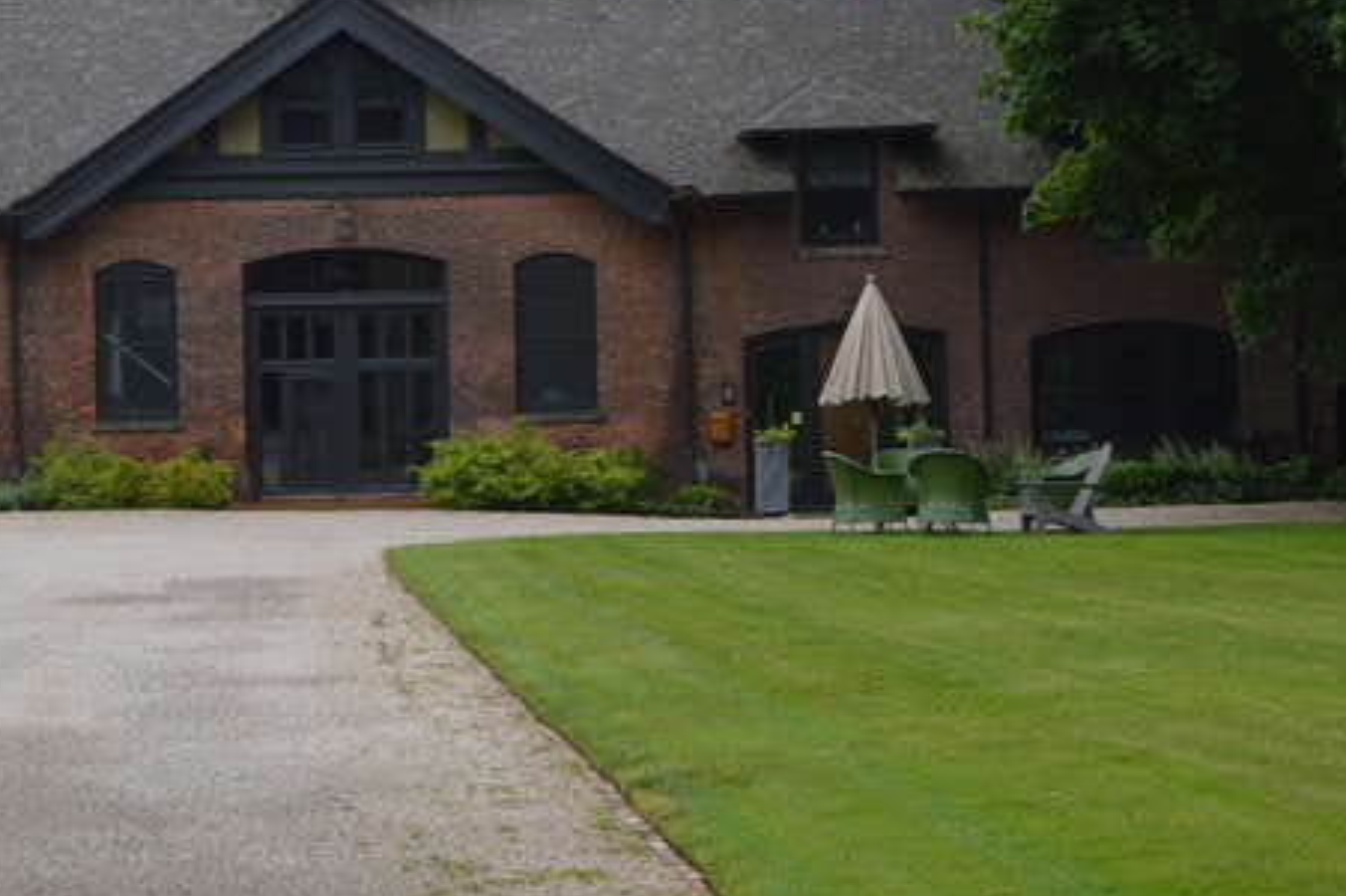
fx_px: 3624
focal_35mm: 97
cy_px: 166
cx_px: 310
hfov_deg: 20.8
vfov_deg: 14.0
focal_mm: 38
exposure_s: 1/200
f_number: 7.1
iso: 100
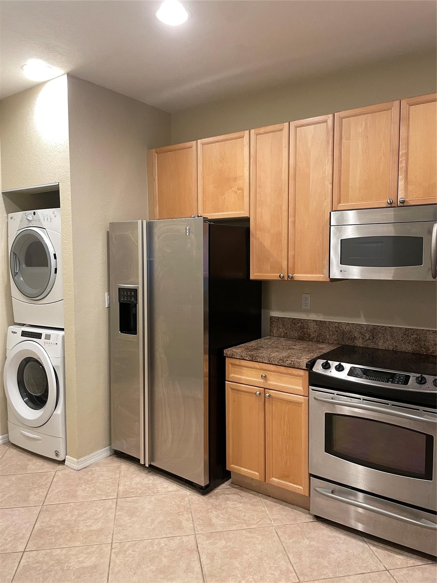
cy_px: 292
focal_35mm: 26
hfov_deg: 53.1
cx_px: 218
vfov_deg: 67.3
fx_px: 438
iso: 160
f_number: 1.6
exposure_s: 1/60
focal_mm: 4.2
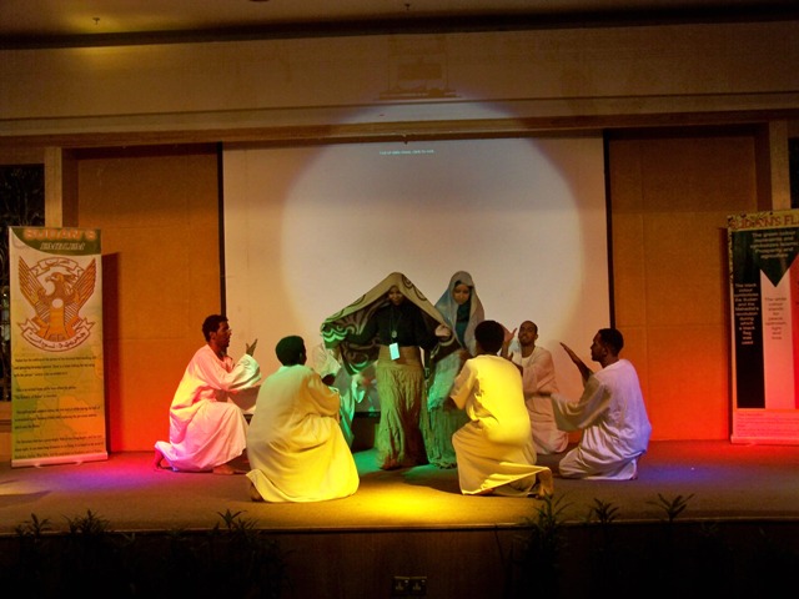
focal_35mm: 46
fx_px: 1062
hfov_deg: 41.2
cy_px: 300
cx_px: 400
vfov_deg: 31.5
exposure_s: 1/30
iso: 200
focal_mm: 9.36
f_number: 3.2
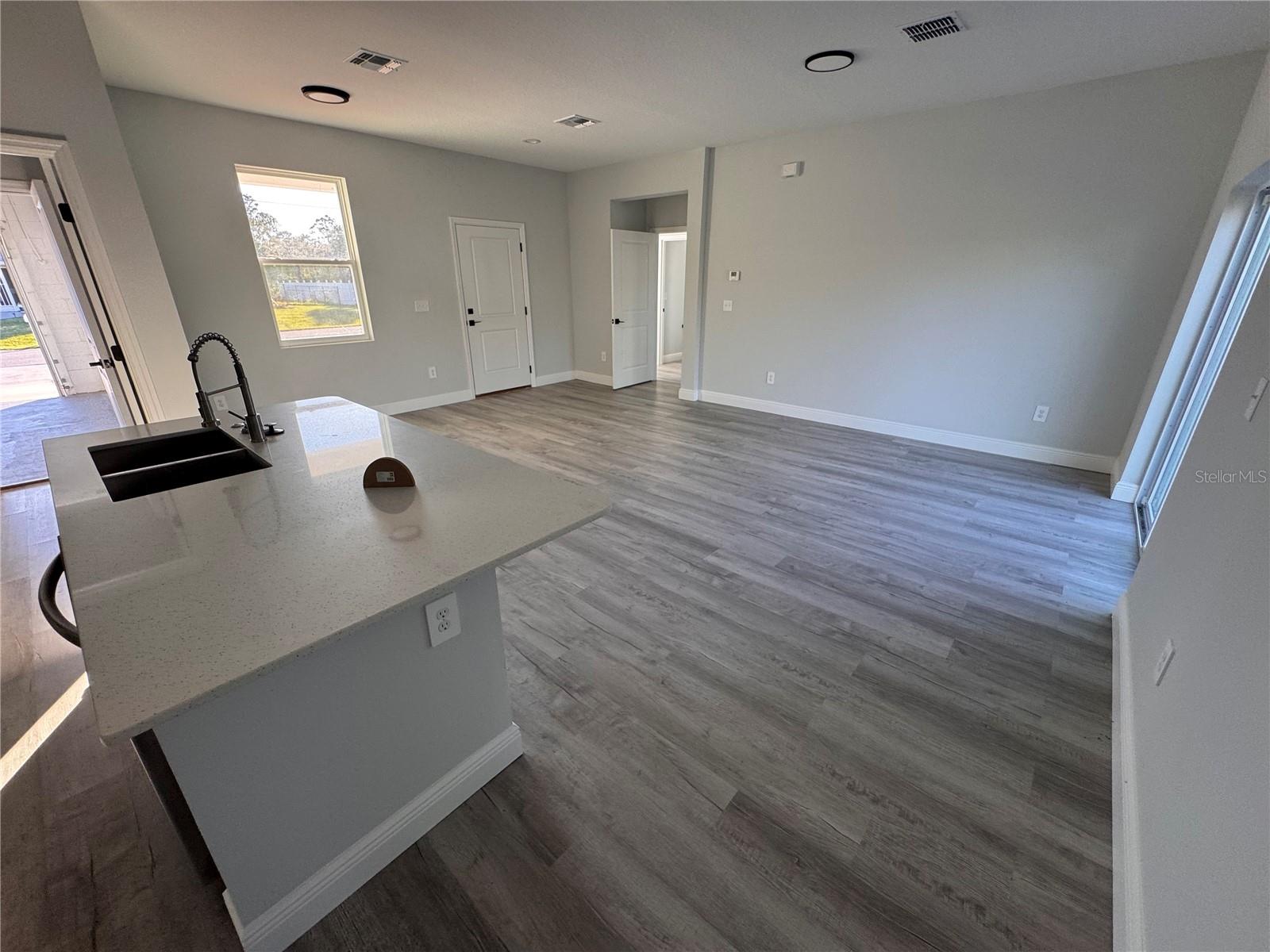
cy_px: 476
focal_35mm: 14
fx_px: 514
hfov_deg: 102.1
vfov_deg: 85.7
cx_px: 635
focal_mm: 2.22
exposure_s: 1/120
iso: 100
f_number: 2.2
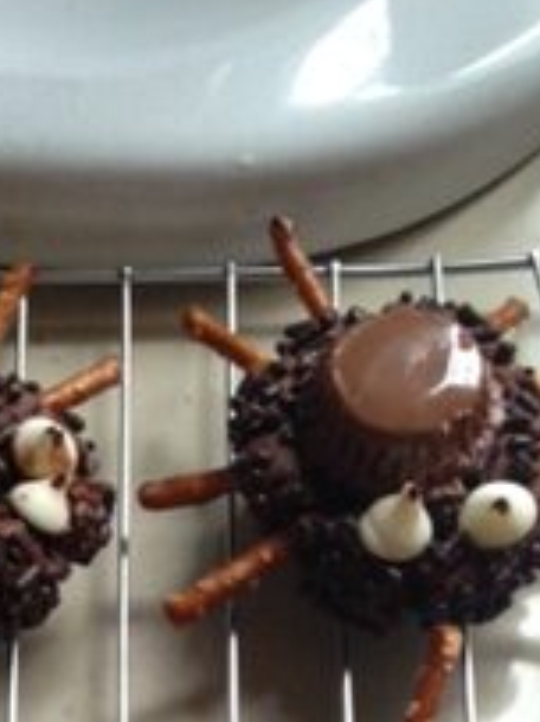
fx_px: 2165
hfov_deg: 13.9
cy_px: 1035
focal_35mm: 104
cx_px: -53
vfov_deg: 17.3
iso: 160
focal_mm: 4.12
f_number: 2.4
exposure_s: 1/20
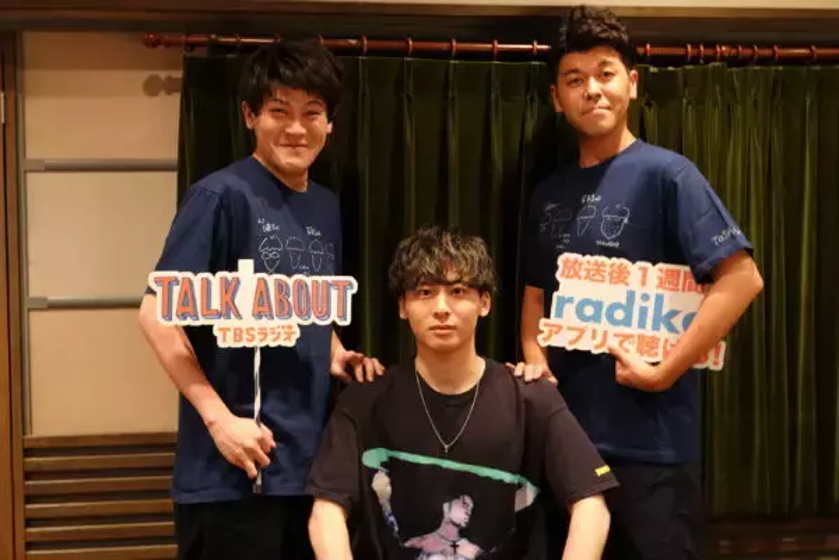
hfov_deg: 54.4
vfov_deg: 37.9
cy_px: 280
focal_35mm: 35
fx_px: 816
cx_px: 420
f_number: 3.2
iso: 800
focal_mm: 12.96
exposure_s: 1/10
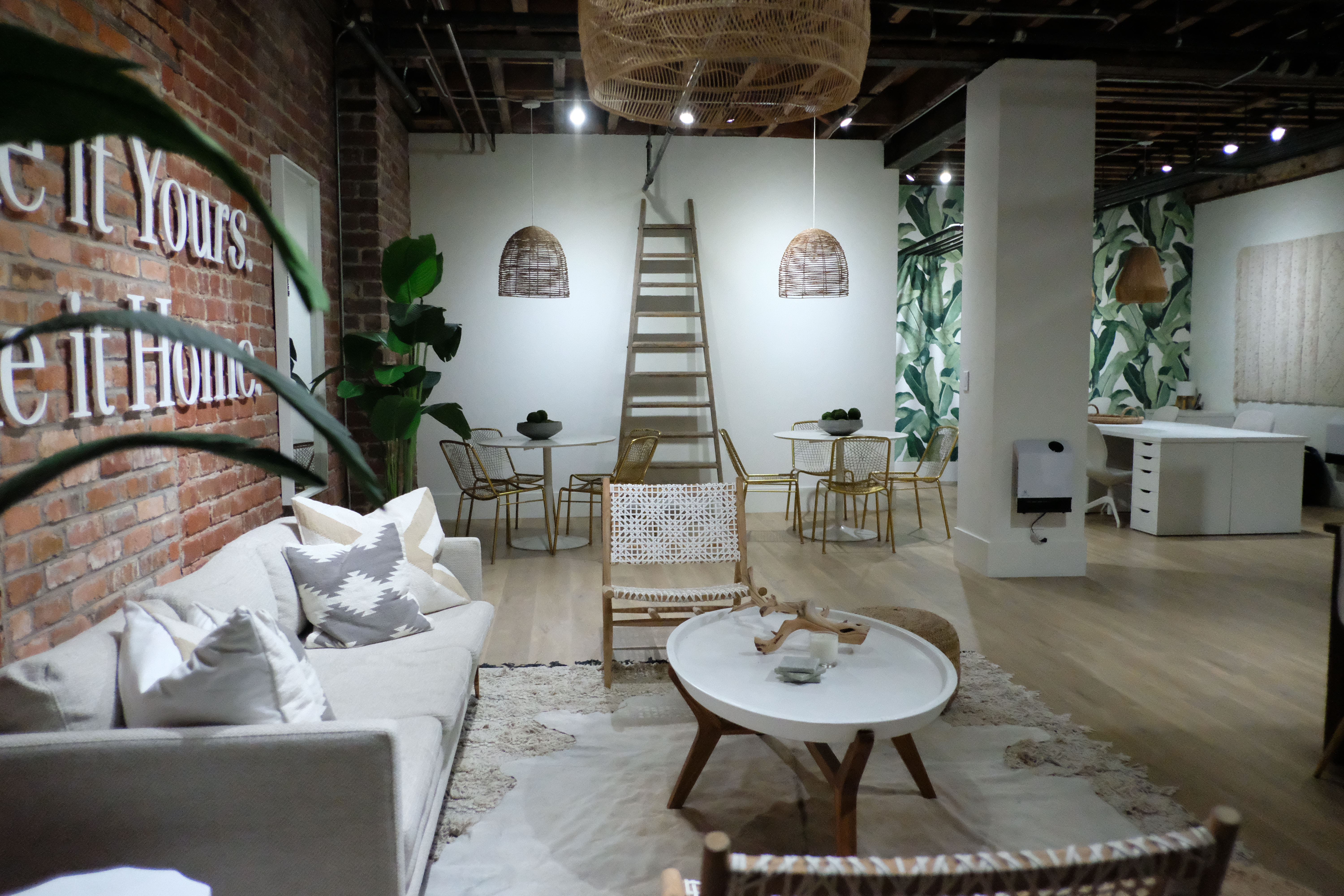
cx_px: 672
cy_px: 448
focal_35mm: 27
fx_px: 1008
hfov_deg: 67.4
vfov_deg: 47.9
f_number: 2
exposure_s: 1/4000
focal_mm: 18
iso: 12800
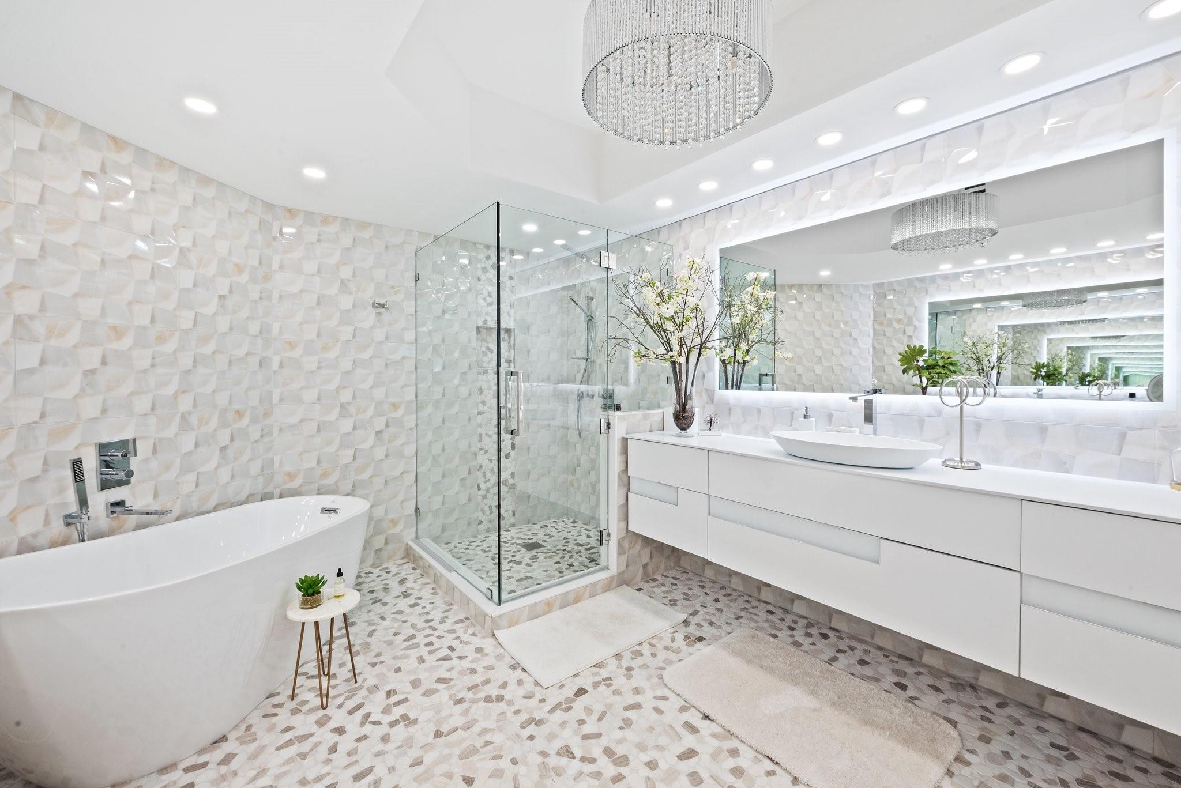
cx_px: 590
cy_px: 394
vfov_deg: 81.3
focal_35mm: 14
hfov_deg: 104.2
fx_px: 459
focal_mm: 14
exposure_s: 1/13
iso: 800
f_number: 8
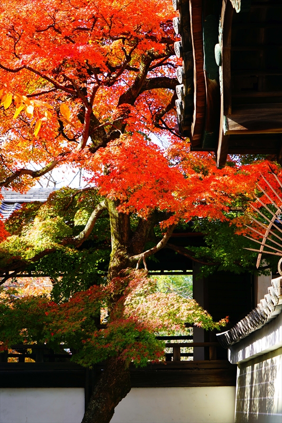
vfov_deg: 24.8
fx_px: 964
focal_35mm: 82
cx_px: 141
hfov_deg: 16.6
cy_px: 212
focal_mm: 82
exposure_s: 1/90
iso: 125
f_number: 5.6
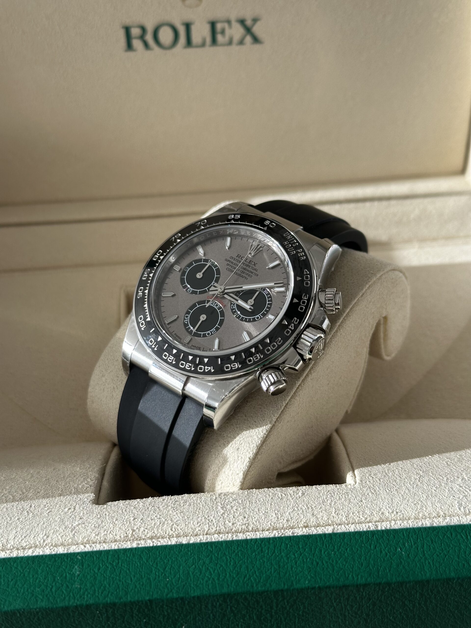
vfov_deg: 39.7
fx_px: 871
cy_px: 314
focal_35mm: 48
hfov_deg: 30.3
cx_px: 236
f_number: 1.78
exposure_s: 1/235
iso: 50
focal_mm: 6.86
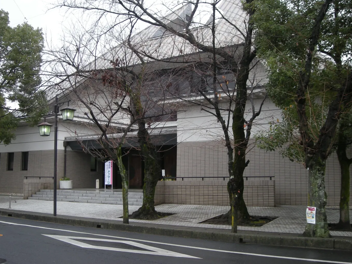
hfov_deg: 45.8
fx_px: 417
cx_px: 168
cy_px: 120
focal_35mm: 41
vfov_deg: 35.1
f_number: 2.8
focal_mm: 5.7
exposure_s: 1/78.6
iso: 64
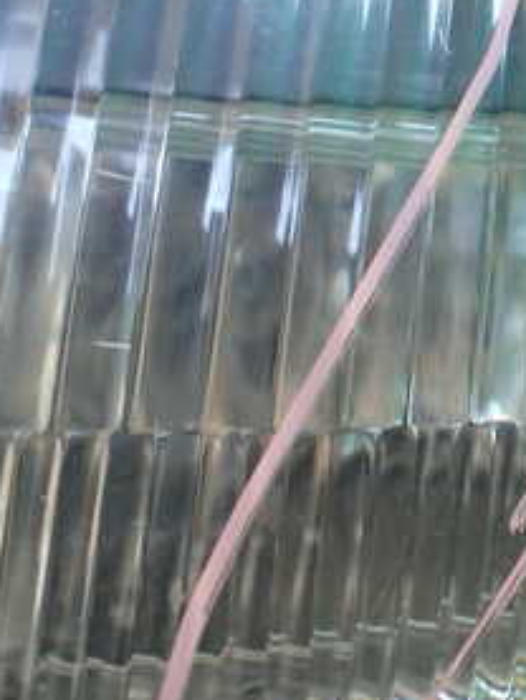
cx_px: 587
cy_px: 154
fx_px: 1316
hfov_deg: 21.4
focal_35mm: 65
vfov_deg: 29.2
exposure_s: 1/125
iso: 400
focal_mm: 5.4
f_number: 2.3
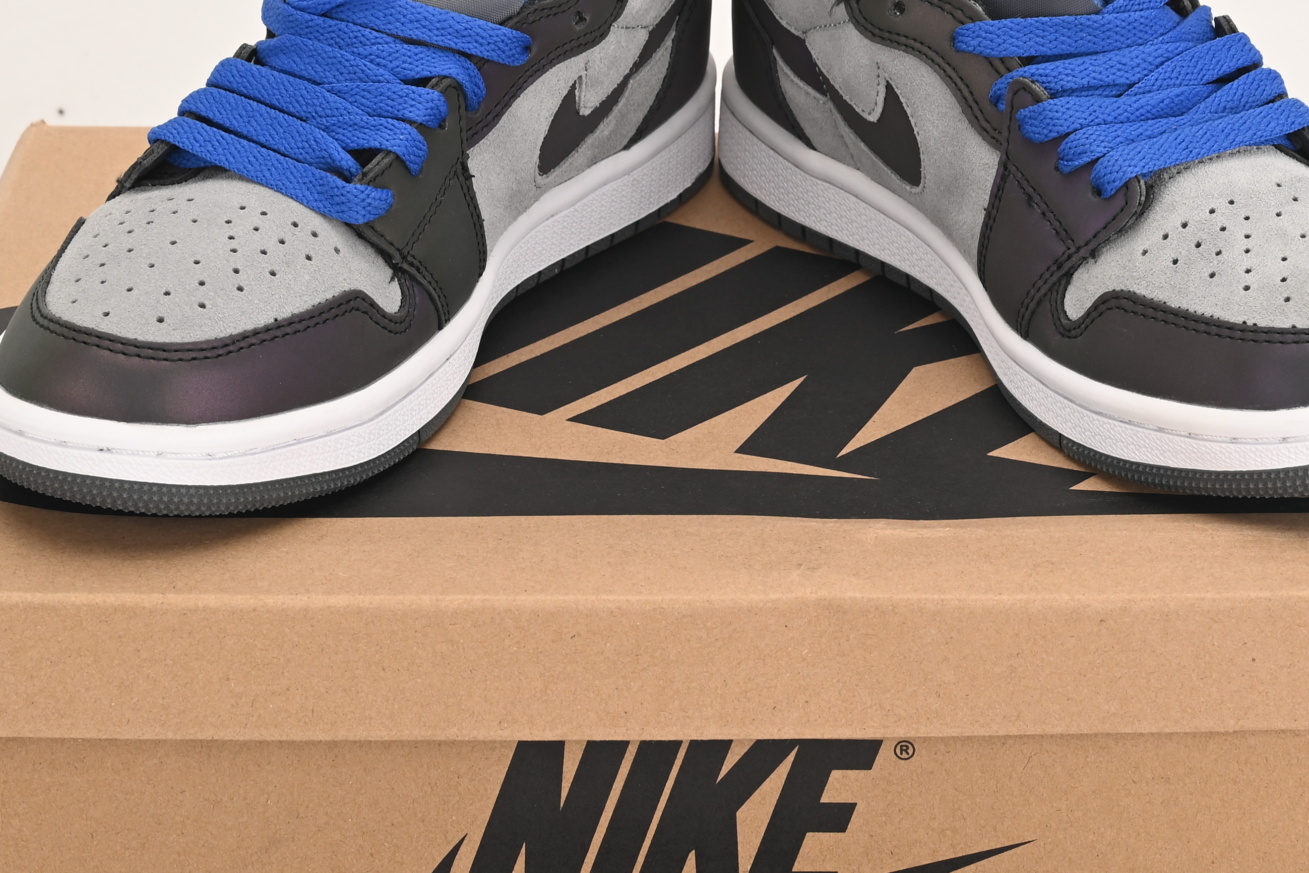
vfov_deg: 12.0
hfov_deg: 17.9
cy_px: 372
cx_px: 801
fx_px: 4146
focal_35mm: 114
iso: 100
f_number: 11
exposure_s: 1/200
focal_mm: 50
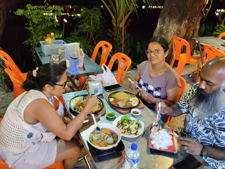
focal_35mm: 29
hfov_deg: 61.7
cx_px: 112
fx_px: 188
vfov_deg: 48.2
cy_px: 84
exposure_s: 1/20
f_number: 1.8
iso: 400
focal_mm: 4.22
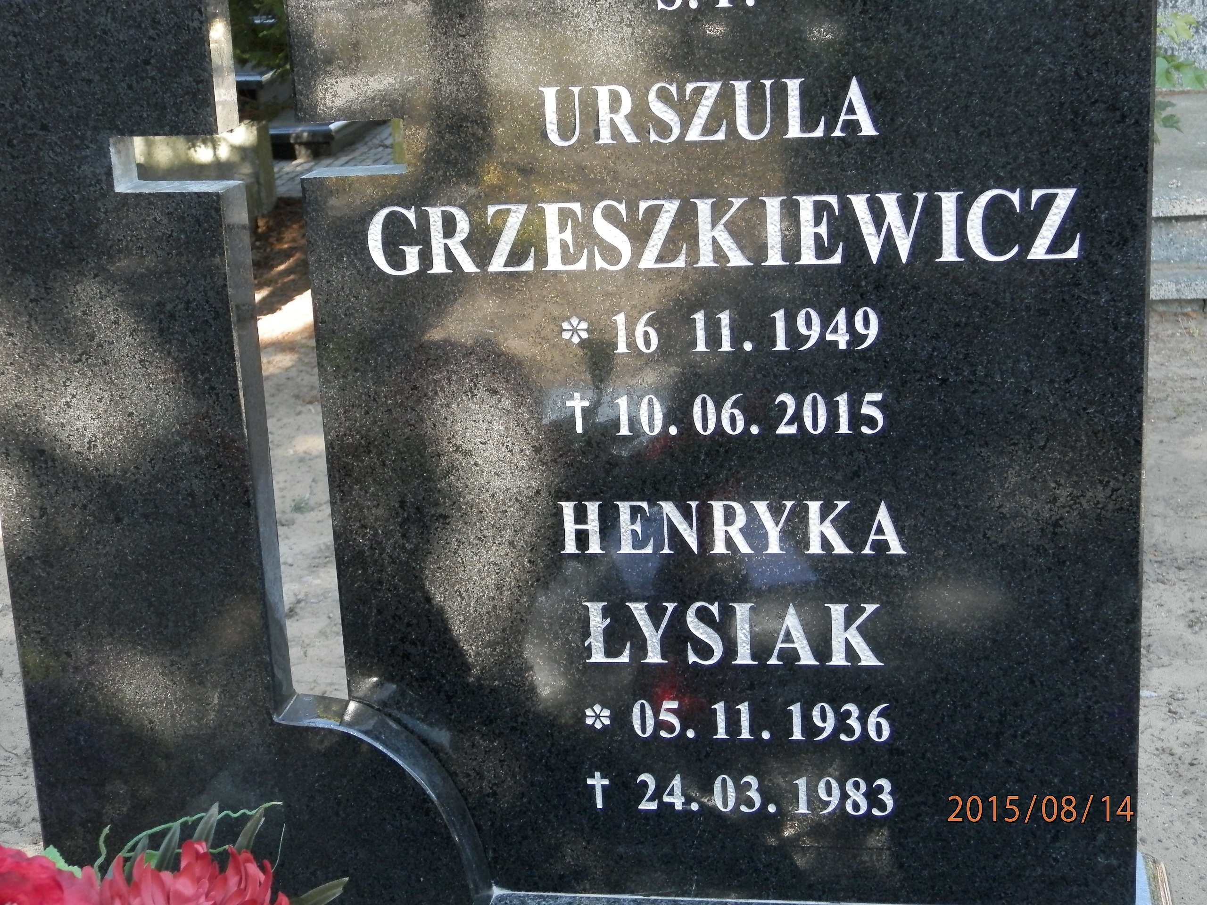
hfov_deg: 34.9
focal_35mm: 55
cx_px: 604
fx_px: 1918
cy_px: 452
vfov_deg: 26.6
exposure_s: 1/100
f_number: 3.8
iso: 200
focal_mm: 9.9
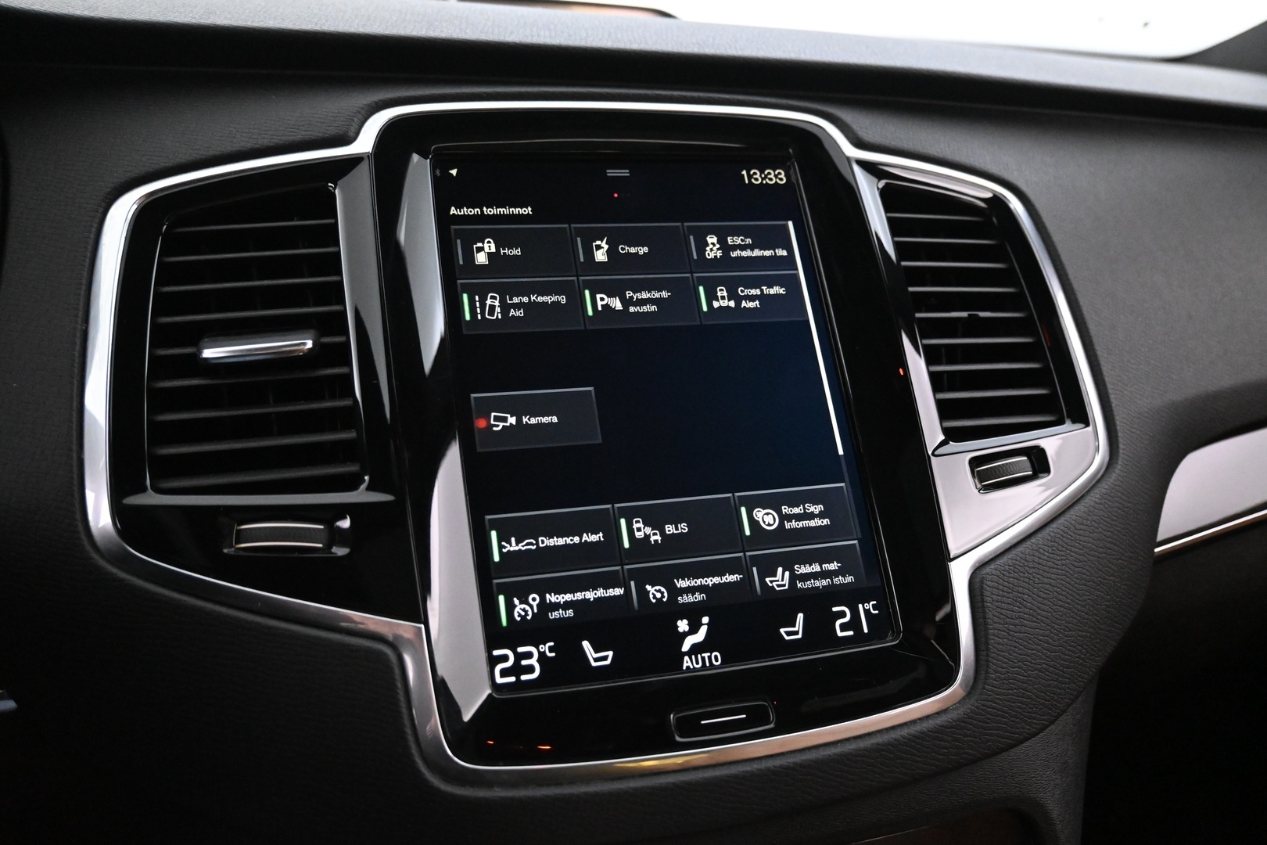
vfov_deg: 42.6
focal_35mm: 31
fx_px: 1082
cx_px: 634
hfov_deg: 60.7
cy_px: 422
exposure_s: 1/30
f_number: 3.8
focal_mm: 20.5
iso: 5600
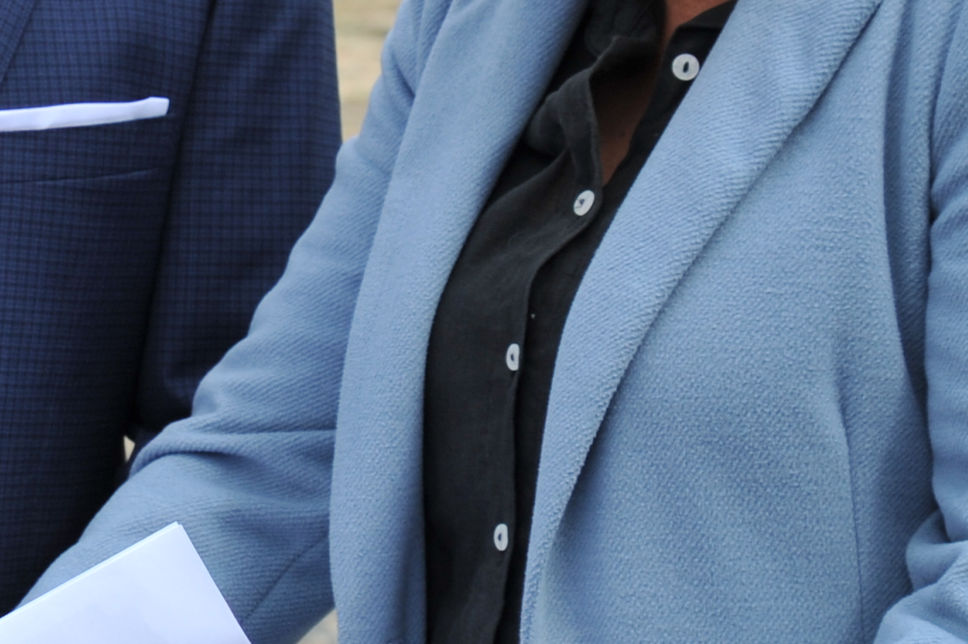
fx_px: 6664
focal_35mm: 248
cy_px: 288
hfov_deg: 8.3
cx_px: 61
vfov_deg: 5.5
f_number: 8
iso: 400
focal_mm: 66
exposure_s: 1/640
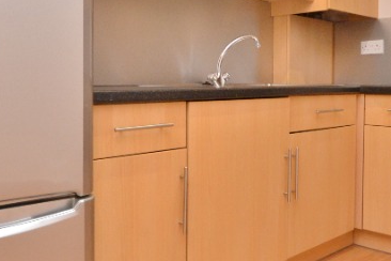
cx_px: 210
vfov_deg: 31.7
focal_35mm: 42
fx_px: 456
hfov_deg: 46.4
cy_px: 96
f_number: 3.5
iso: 1800
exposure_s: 1/60
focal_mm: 10
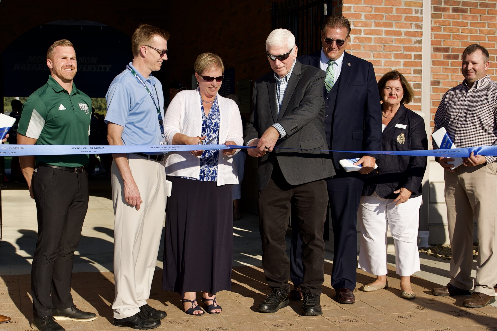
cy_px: 161
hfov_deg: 58.7
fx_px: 442
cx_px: 248
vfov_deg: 41.1
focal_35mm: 32
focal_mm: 31
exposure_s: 1/1250
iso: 100
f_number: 4.5
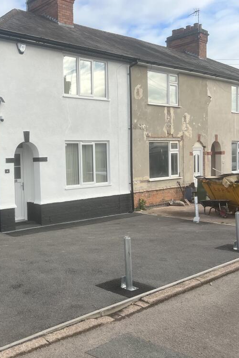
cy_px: 176
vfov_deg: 51.9
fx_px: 368
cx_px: 11
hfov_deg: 33.5
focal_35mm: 37
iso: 50
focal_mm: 5.7
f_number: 1.5
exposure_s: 1/1645
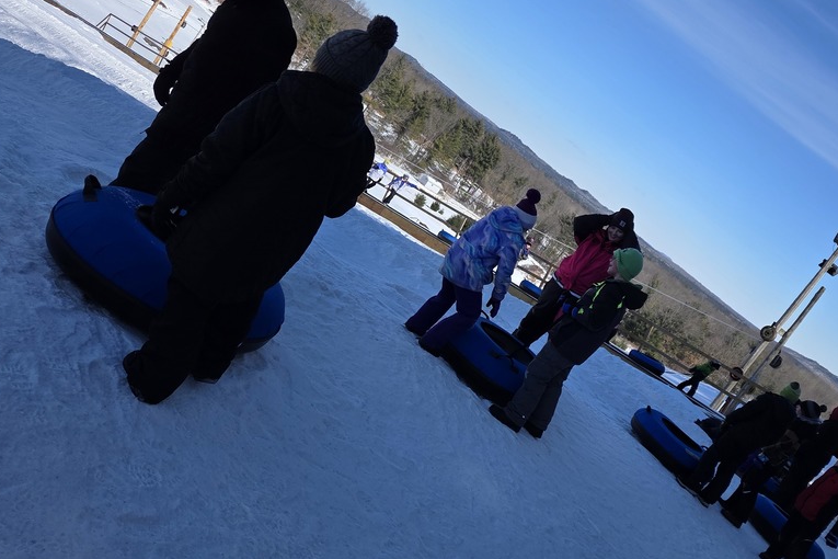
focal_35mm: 32
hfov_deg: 57.7
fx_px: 745
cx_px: 544
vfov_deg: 41.1
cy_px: 289
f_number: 1.8
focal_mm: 5.4
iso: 80
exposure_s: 1/6412
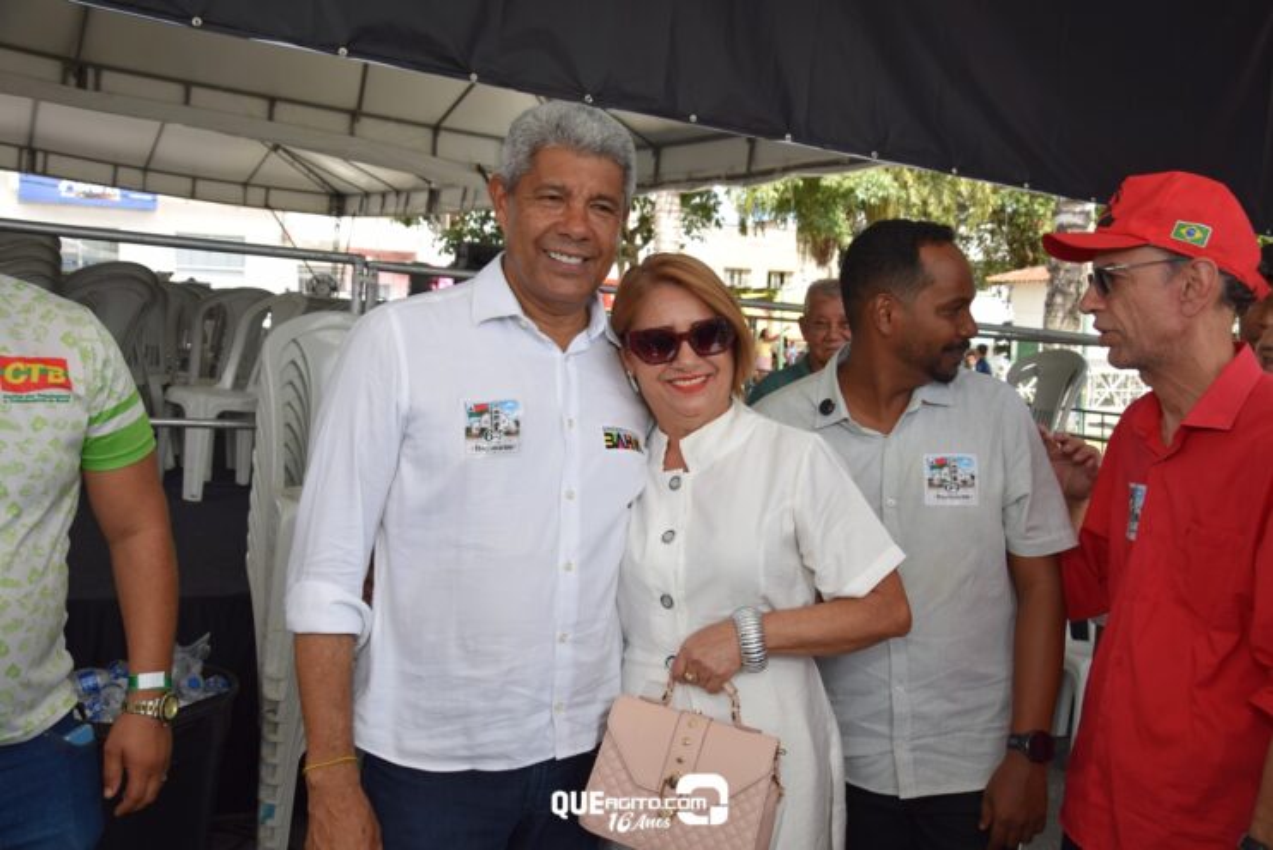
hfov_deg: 53.1
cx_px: 636
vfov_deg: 36.9
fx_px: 1273
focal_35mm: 36
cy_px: 425
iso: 100
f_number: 6.3
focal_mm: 24
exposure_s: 1/160
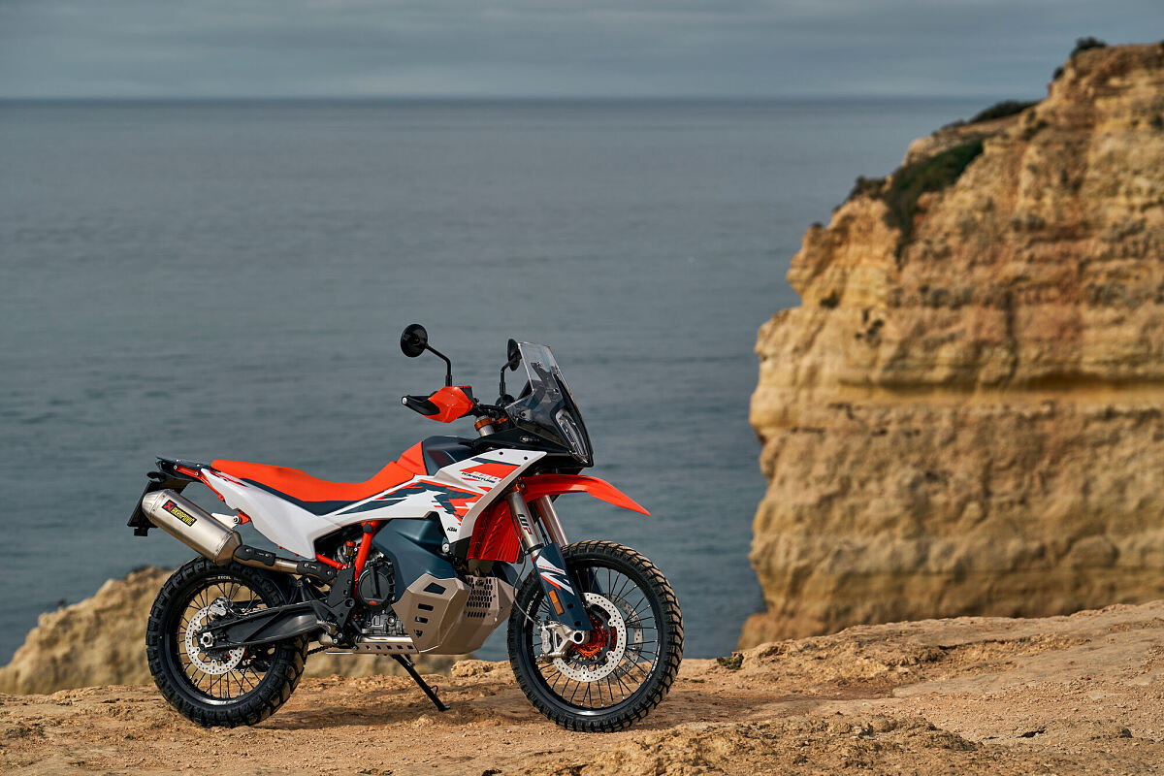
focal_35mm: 129
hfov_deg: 15.9
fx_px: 4171
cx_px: 582
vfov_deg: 10.6
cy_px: 388
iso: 50
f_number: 5.6
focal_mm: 129
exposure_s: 1/800
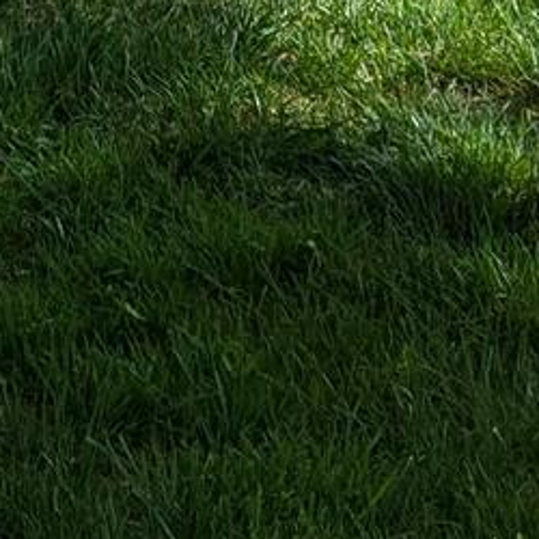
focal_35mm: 173
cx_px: -295
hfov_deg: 9.8
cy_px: -1078
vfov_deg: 8.5
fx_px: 3048
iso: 41
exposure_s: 1/1433
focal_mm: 6.81
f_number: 1.85
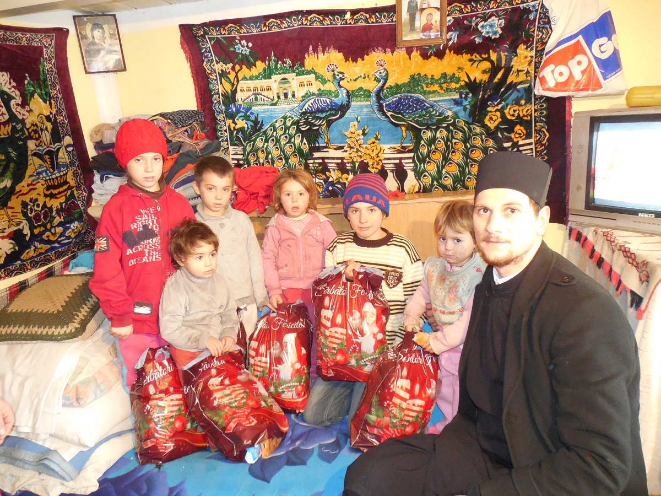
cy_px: 248
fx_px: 477
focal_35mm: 25
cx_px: 330
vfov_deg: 54.9
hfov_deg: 69.4
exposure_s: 1/8
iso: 1100
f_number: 3.3
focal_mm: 4.5
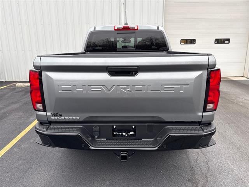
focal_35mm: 24
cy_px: 94
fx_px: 173
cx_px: 124
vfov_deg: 56.8
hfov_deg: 71.6
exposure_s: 1/167
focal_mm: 6.76
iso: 64
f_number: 1.78
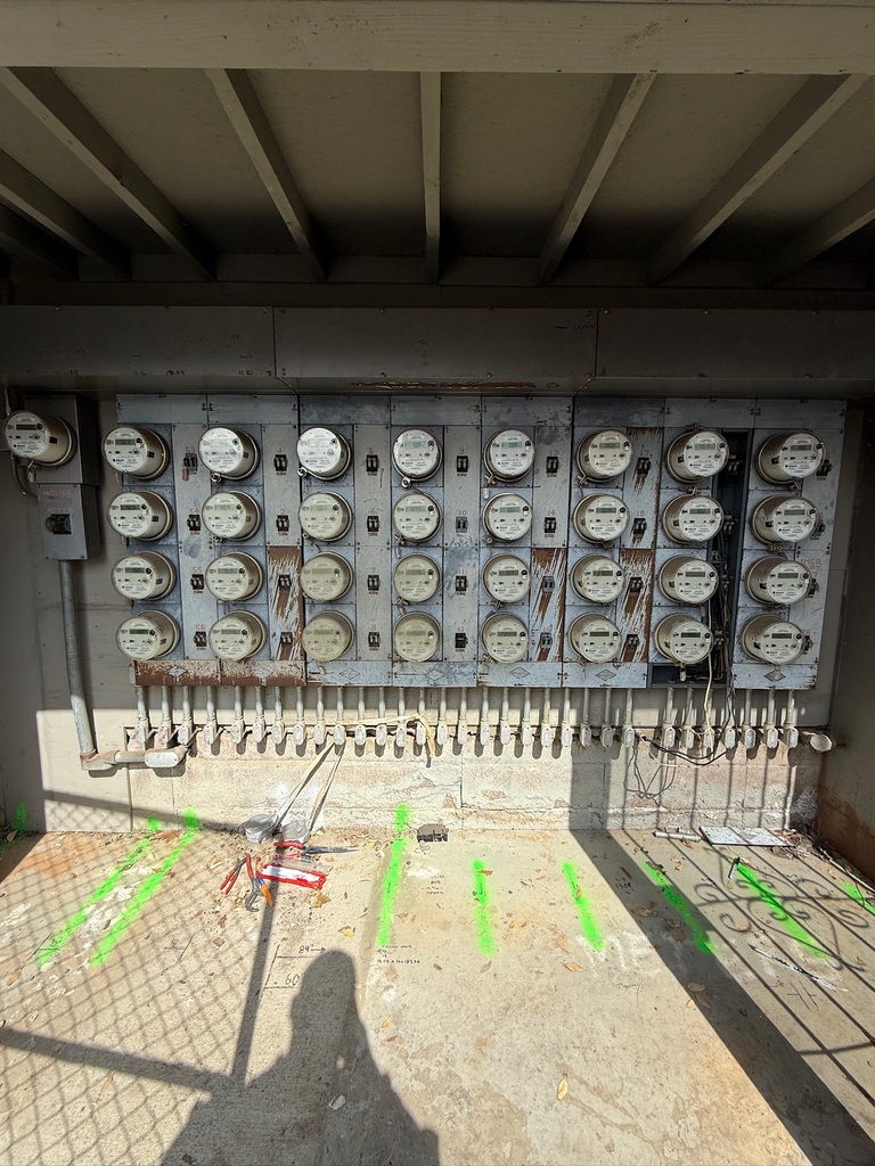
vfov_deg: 102.1
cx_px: 438
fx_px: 472
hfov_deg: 85.7
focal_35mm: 14
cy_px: 583
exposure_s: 1/1189
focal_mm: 2.22
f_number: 2.2
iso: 50
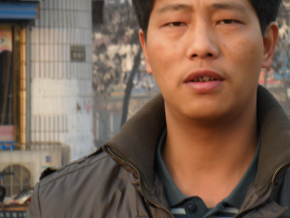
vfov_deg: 6.7
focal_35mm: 222
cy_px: 79
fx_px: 1860
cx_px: 190
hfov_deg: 8.9
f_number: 5.9
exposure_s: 1/90
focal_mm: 24.5
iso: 120
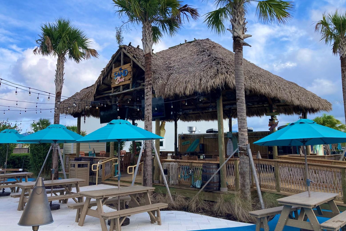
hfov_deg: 61.9
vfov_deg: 43.5
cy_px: 102
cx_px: 170
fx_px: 288
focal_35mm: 30
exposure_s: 1/1185
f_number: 1.8
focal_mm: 3.99
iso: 20
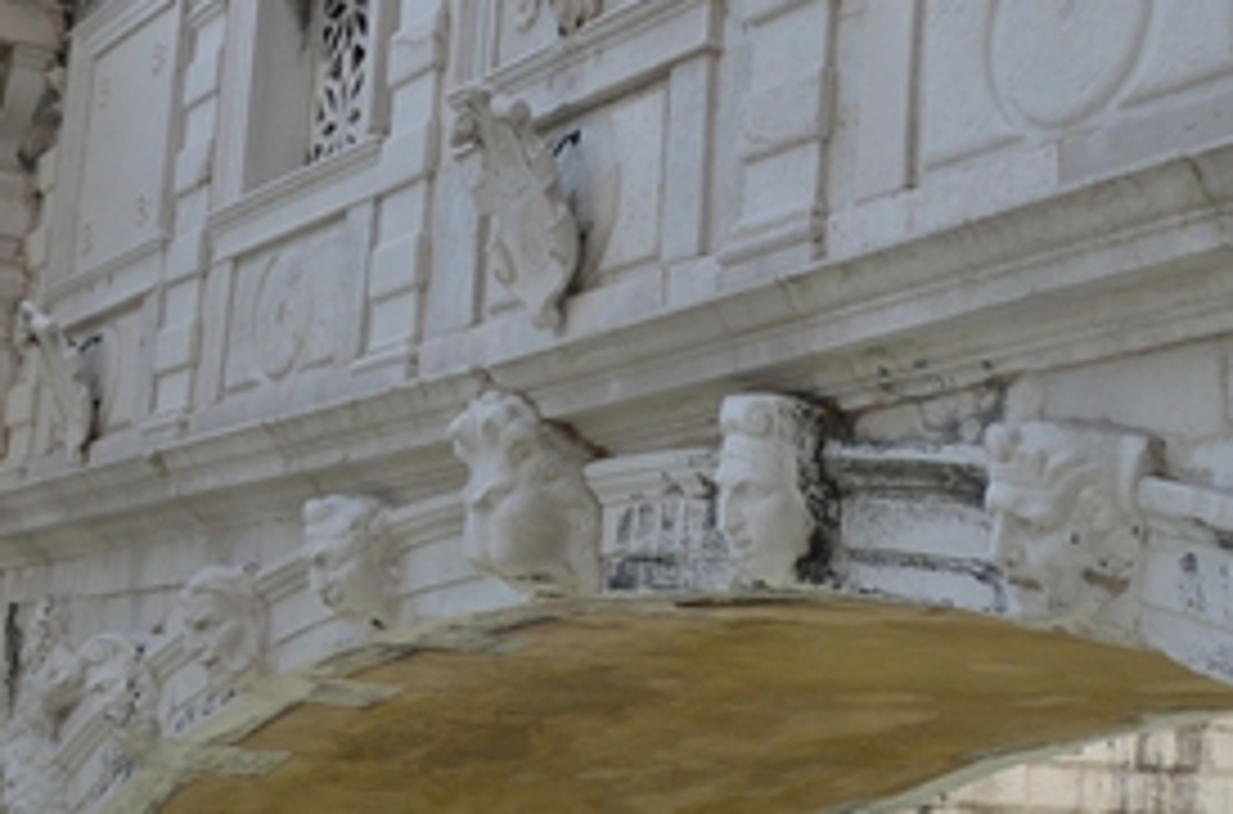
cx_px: 688
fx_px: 2356
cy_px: 362
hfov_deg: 29.3
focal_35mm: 69
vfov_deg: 19.6
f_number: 7.1
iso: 125
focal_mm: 18
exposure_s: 1/200
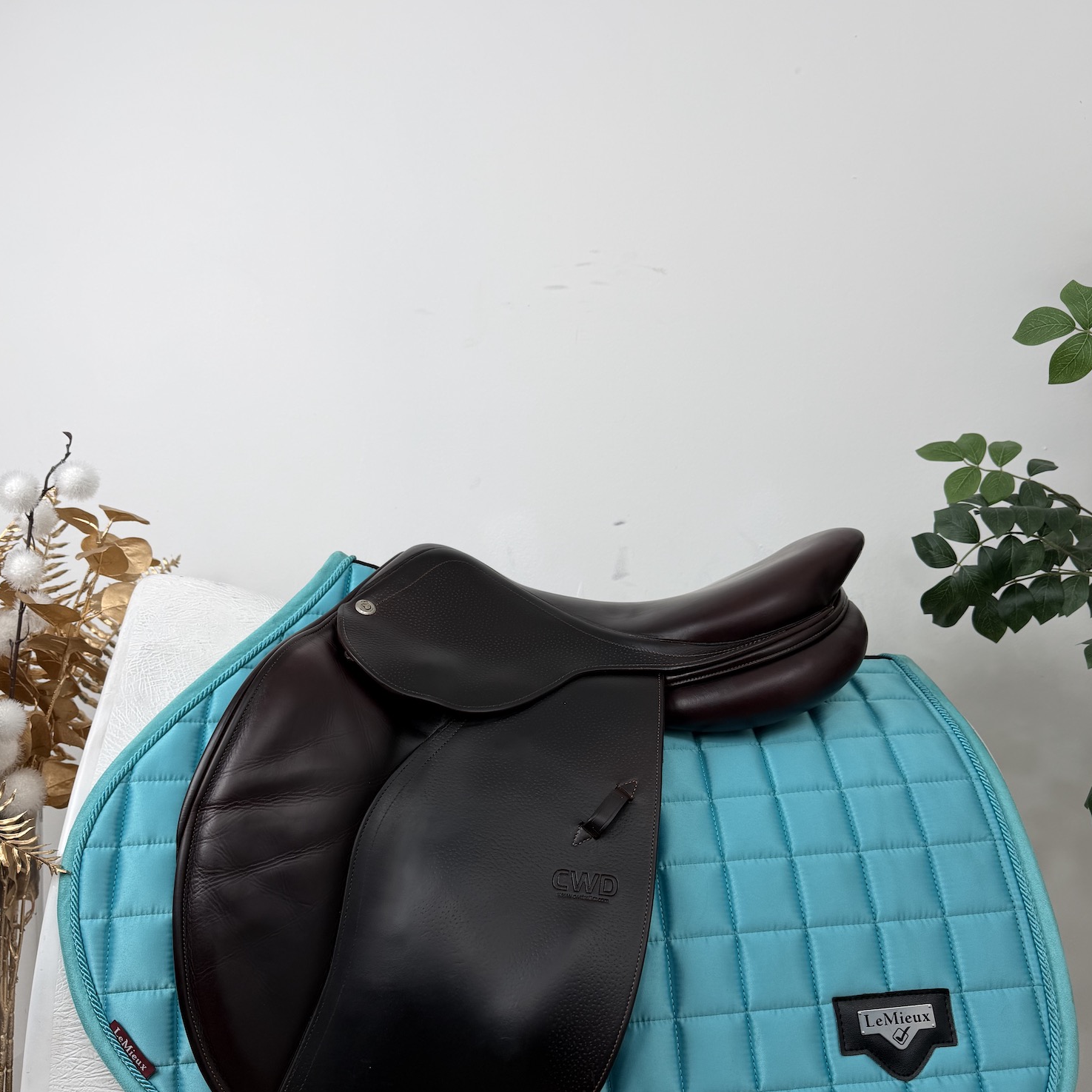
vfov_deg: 55.6
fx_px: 1035
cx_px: 545
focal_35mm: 29
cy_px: 592
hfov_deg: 55.6
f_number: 1.78
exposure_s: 1/121
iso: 64
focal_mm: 6.76
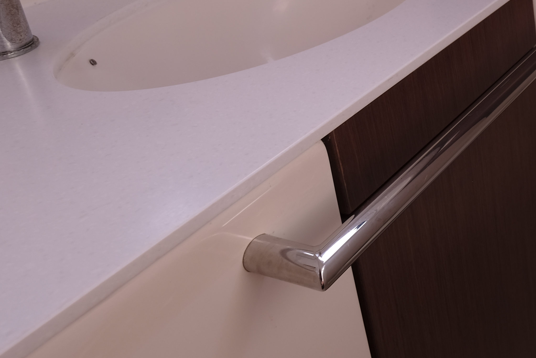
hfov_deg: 34.0
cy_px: 6
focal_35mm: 44
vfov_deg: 28.7
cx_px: 673
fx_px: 655
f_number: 4
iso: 100
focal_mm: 10
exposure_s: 1/20
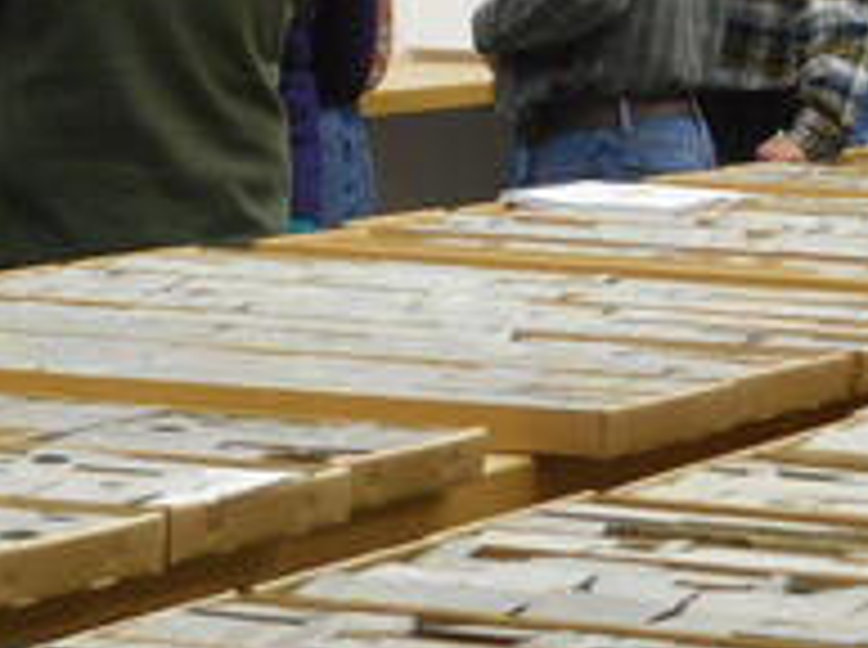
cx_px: 189
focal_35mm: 218
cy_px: -86
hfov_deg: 9.1
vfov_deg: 6.8
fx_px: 5456
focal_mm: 12.5
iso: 200
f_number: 4.5
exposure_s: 1/30
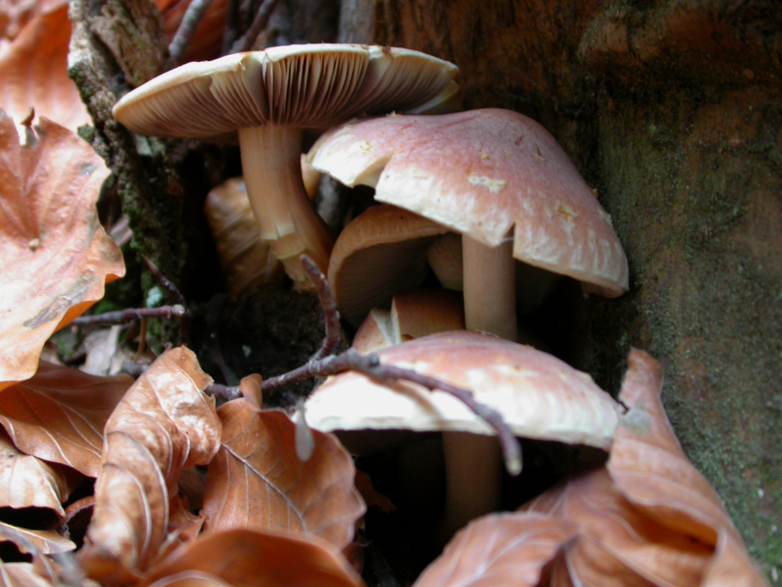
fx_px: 1062
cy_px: 294
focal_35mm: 47
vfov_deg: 30.9
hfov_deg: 40.4
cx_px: 391
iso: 100
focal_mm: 9.8
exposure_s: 1/13.7
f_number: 2.8
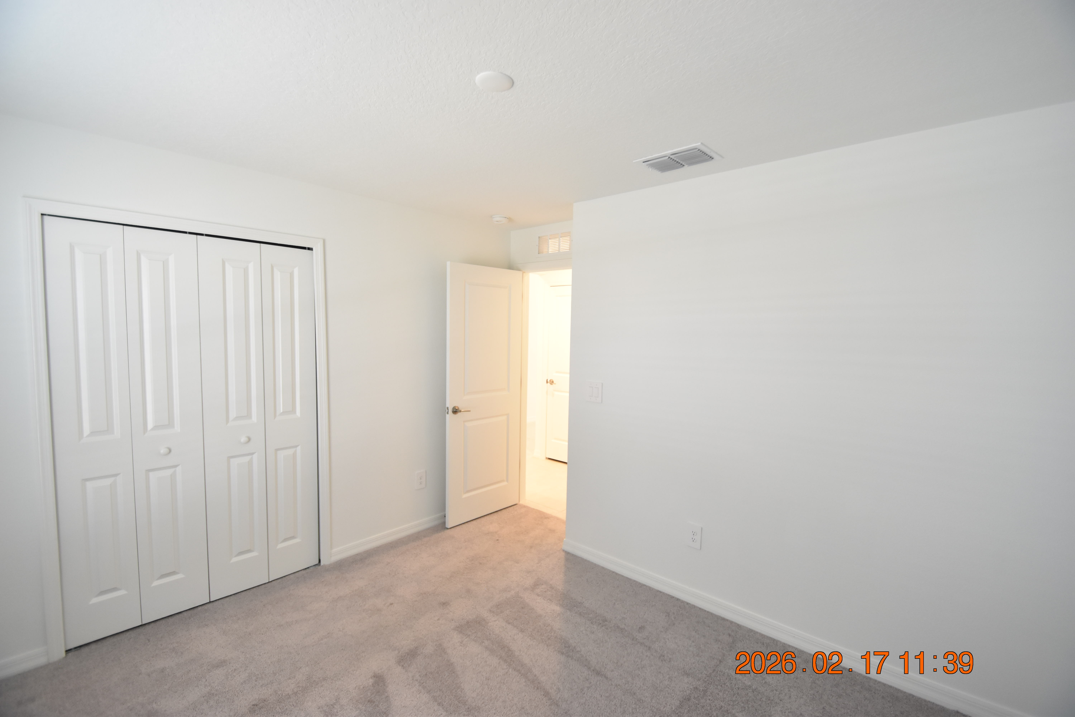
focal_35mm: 15
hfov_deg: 100.4
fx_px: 448
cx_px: 538
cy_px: 358
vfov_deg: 77.3
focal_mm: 10
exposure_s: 1/30
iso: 800
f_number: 3.5
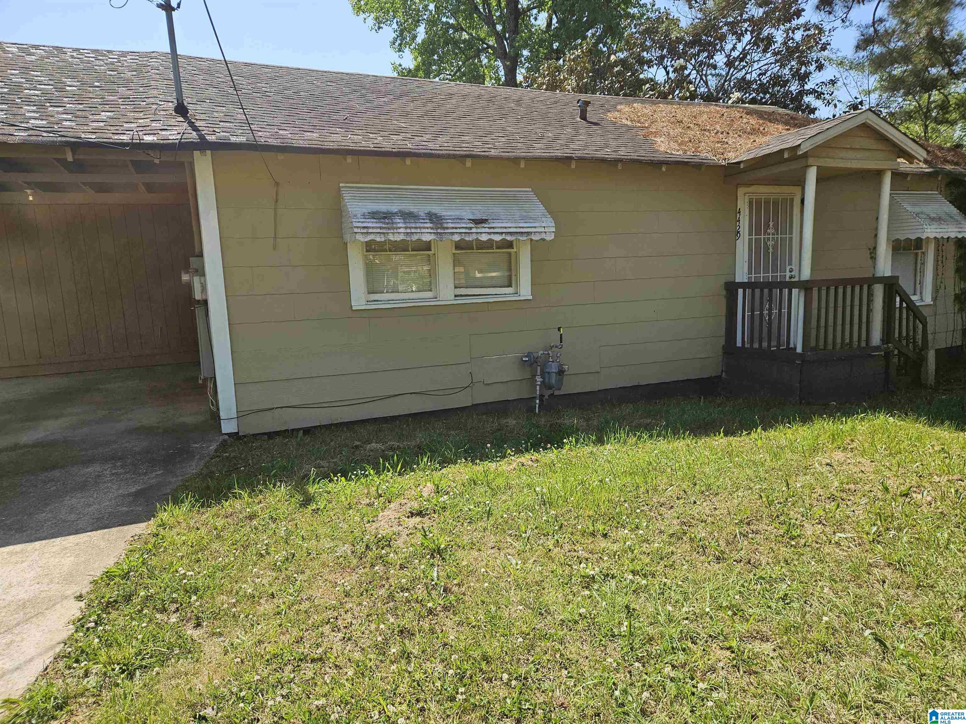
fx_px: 642
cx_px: 483
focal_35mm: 23
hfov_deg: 73.9
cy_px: 362
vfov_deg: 58.9
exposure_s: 1/1418
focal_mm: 5.4
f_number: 1.8
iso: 32
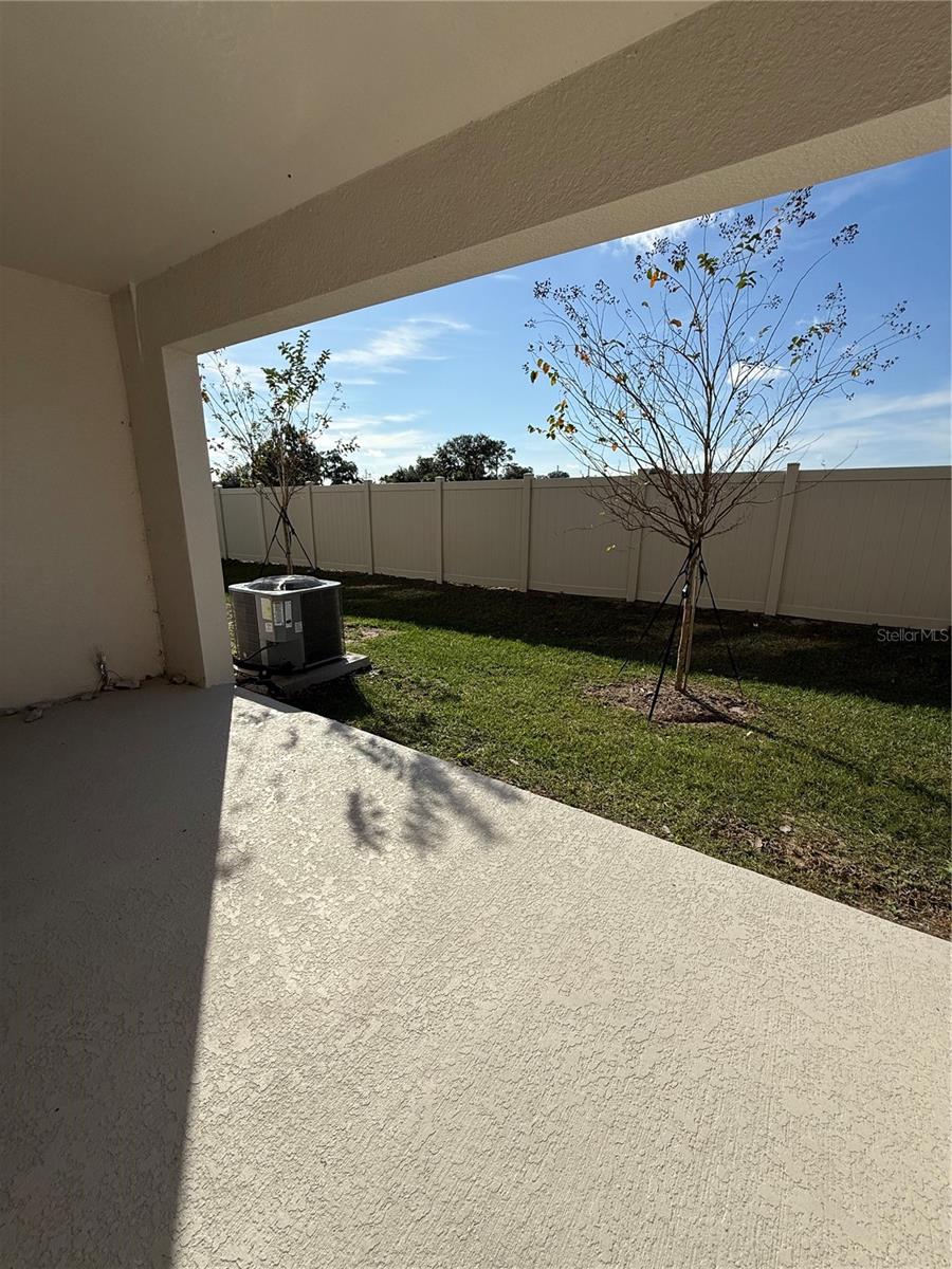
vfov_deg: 102.1
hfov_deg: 85.7
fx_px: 513
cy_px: 634
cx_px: 476
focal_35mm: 14
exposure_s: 1/3891
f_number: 2.2
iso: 50
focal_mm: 2.22
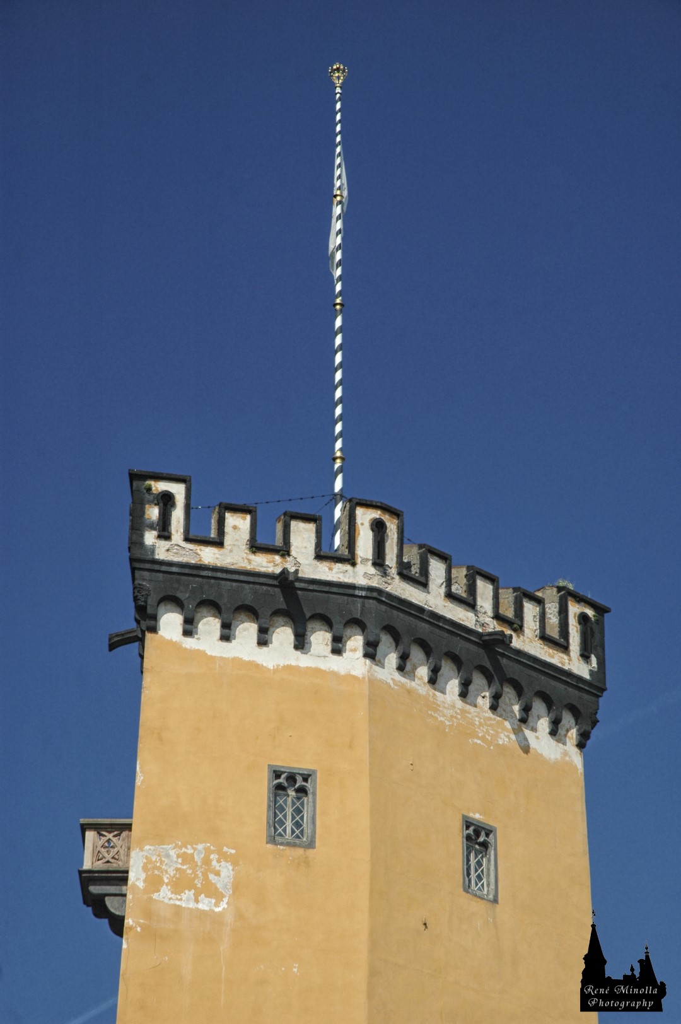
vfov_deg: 19.5
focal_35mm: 105
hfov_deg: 13.0
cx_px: 340
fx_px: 2984
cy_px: 512
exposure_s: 1/250
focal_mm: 70
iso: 200
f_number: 8
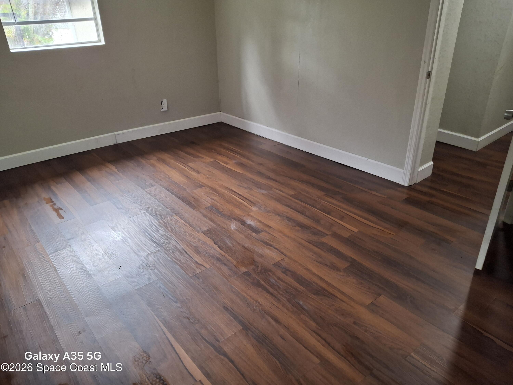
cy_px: 192
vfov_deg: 54.9
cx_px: 256
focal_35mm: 25
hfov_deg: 69.4
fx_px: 370
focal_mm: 4.69
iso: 200
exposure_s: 1/100
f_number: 1.8
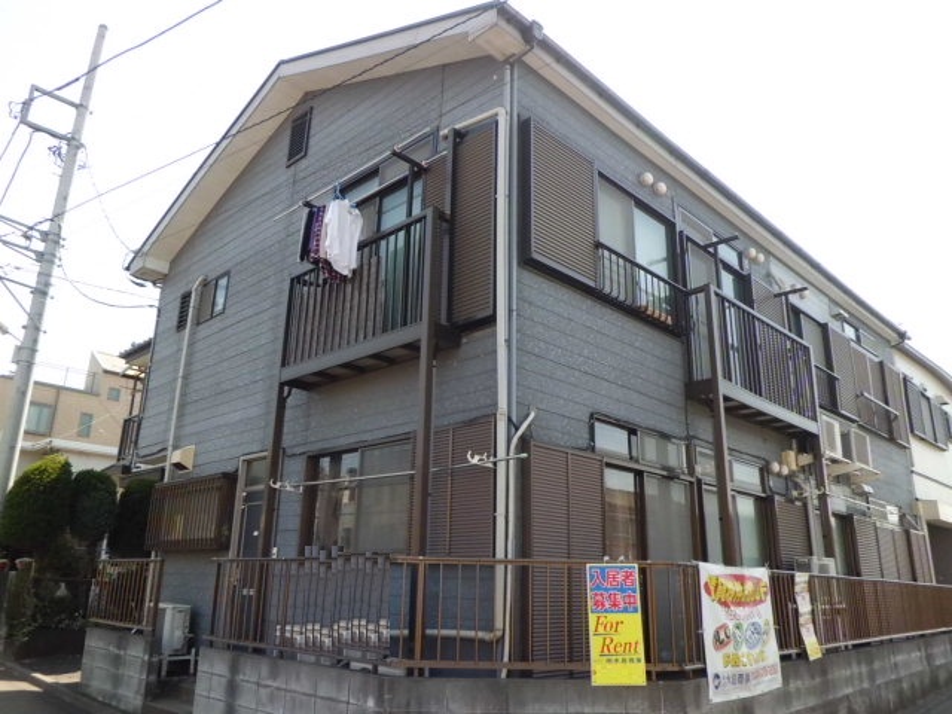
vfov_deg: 53.1
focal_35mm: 26
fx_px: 715
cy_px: 357
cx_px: 476
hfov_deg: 67.3
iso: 100
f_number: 2.8
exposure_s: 1/640
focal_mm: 4.7
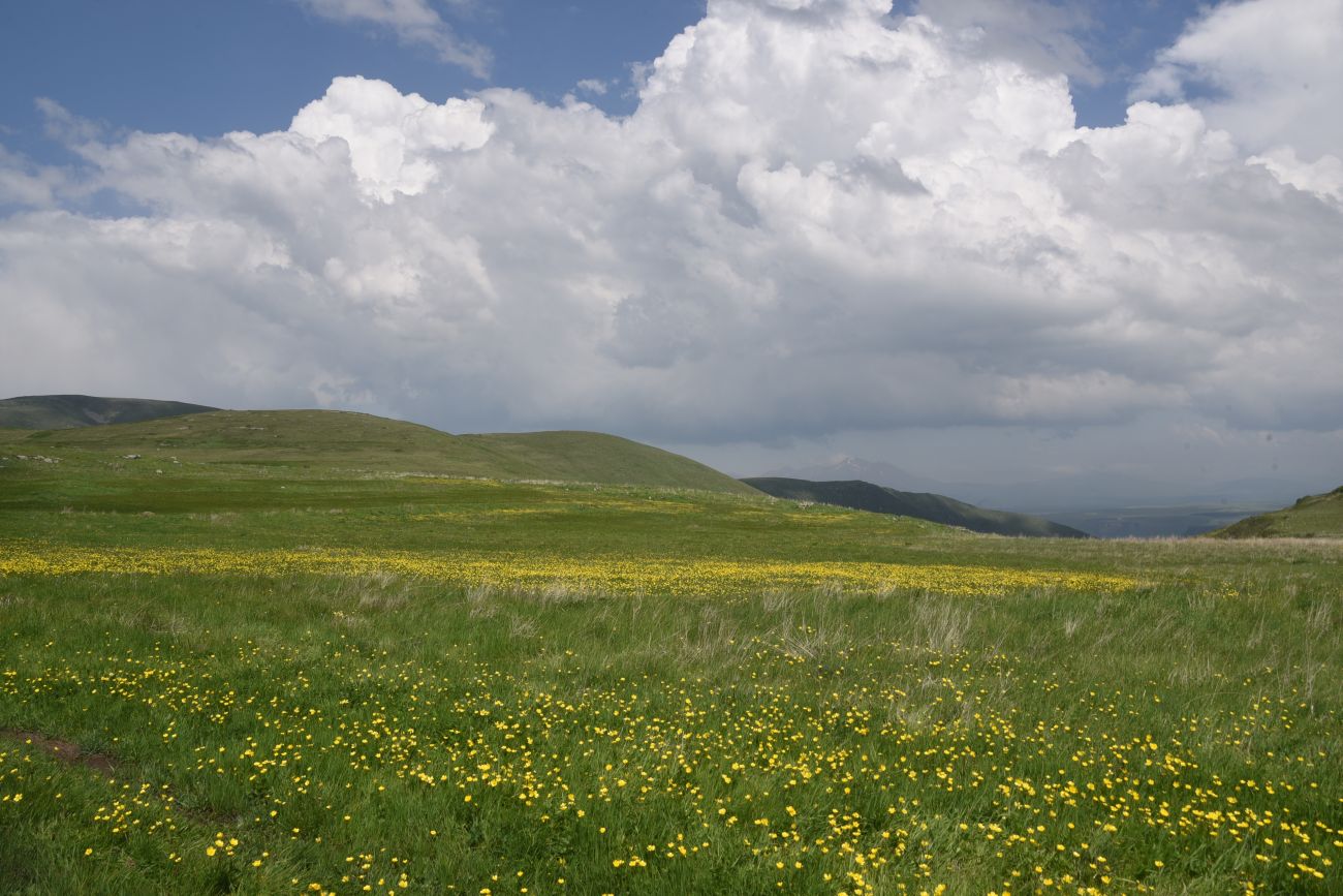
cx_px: 672
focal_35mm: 31
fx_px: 1157
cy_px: 448
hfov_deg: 60.3
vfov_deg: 42.3
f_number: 14
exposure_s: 1/160
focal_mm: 31
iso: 100
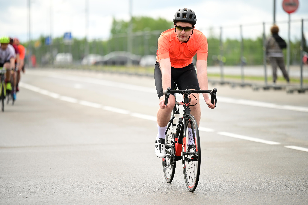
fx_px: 1710
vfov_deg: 6.9
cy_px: 102
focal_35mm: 200
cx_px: 154
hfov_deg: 10.3
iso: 200
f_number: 2.8
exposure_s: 1/1000
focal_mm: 200
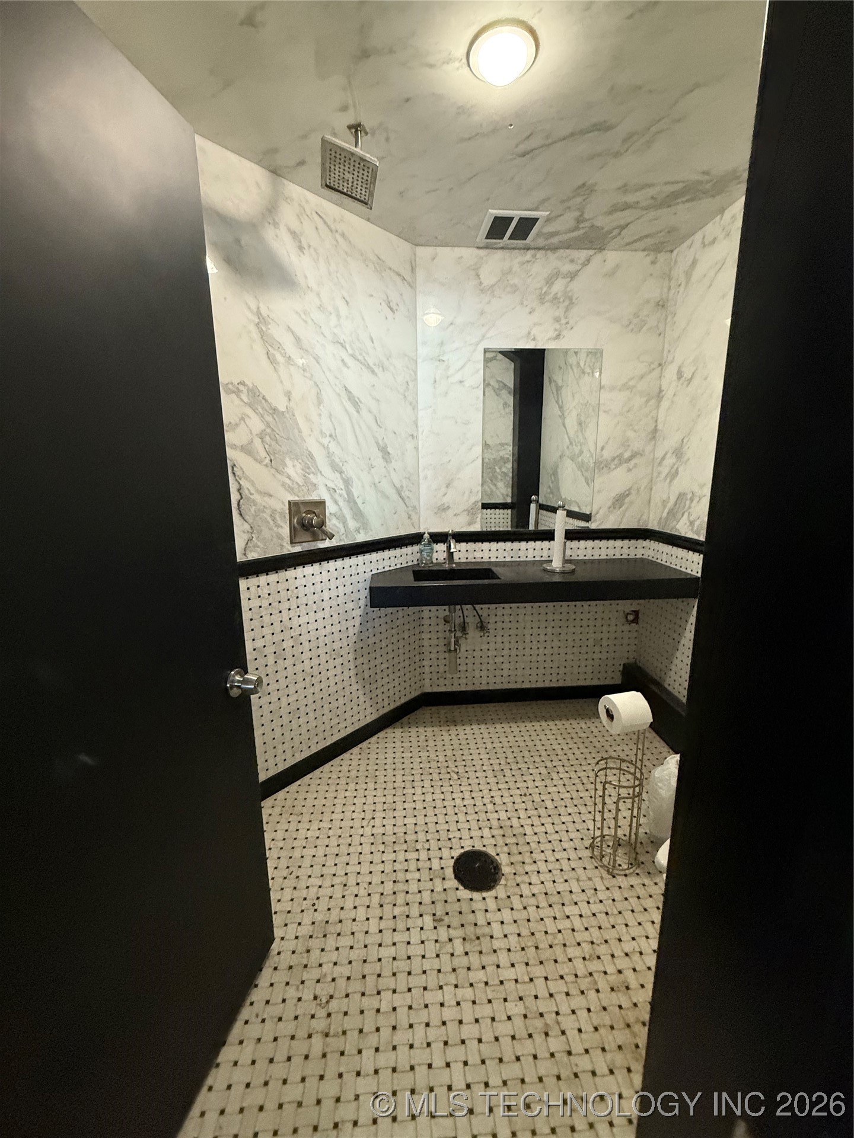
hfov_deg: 85.7
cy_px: 569
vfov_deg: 102.1
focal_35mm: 14
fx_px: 461
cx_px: 427
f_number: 2.2
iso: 500
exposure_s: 1/60
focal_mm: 2.22
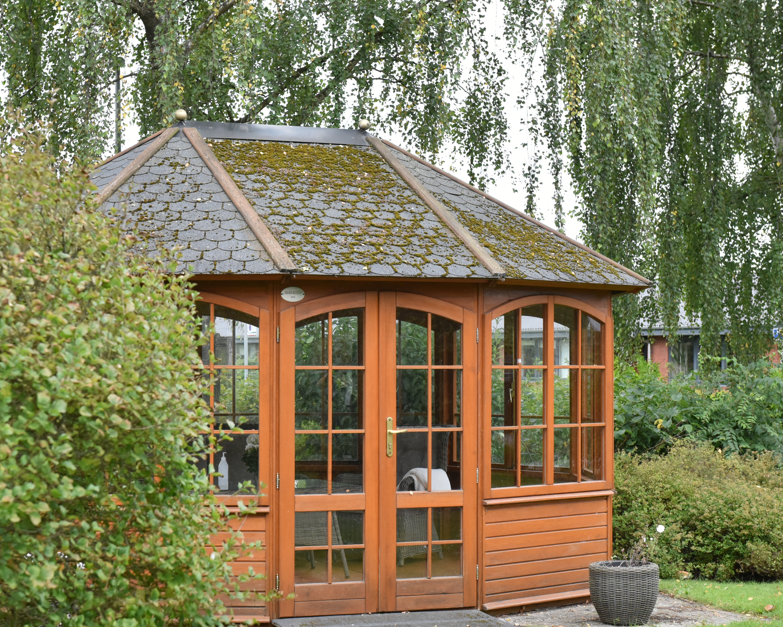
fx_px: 1715
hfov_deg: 25.6
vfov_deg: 20.7
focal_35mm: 74
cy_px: 347
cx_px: 297
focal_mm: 56
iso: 3200
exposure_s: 1/1600
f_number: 5
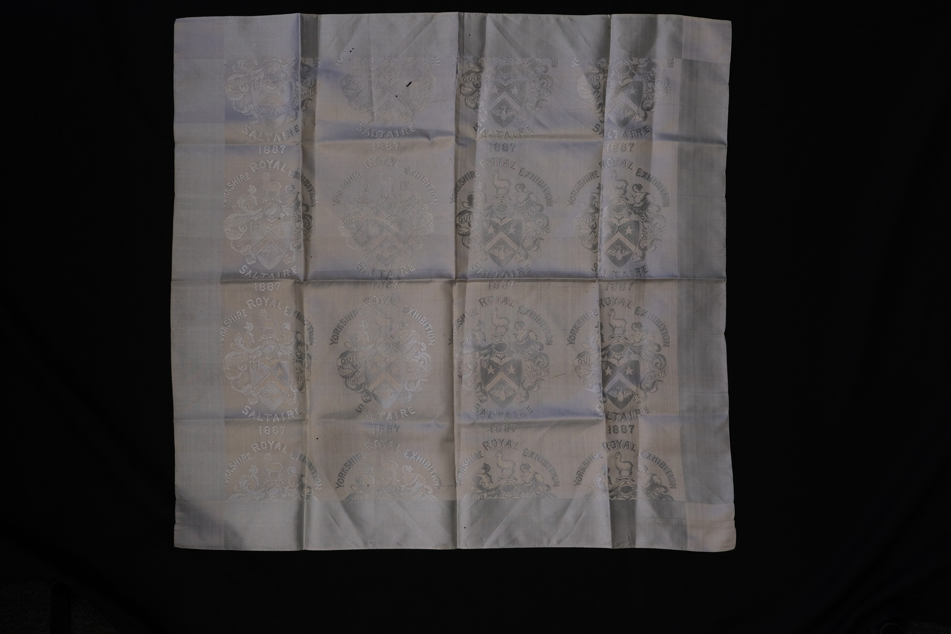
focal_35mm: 43
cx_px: 476
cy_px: 317
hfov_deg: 45.4
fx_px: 1136
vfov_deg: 31.2
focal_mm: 28.9
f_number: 3.2
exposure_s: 1/42
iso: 250
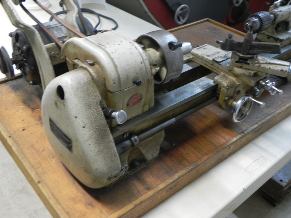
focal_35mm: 37
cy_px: 109
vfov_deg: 38.7
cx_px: 146
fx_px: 311
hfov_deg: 50.1
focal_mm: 6.6
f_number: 3.2
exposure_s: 1/14
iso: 400
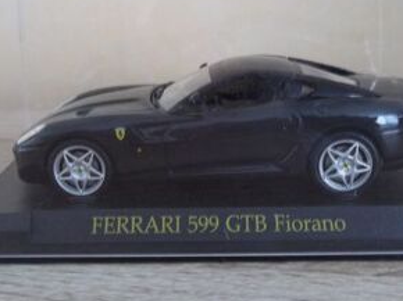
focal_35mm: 53
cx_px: 220
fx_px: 617
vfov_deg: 27.4
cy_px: 123
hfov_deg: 36.2
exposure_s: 1/10
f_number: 2.9
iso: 160
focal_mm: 5.7
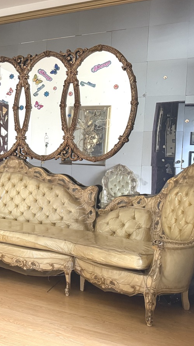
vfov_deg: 48.4
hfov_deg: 25.1
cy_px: 173
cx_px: -48
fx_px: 384
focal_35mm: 42
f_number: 1.78
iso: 640
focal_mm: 6.76
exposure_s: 1/60
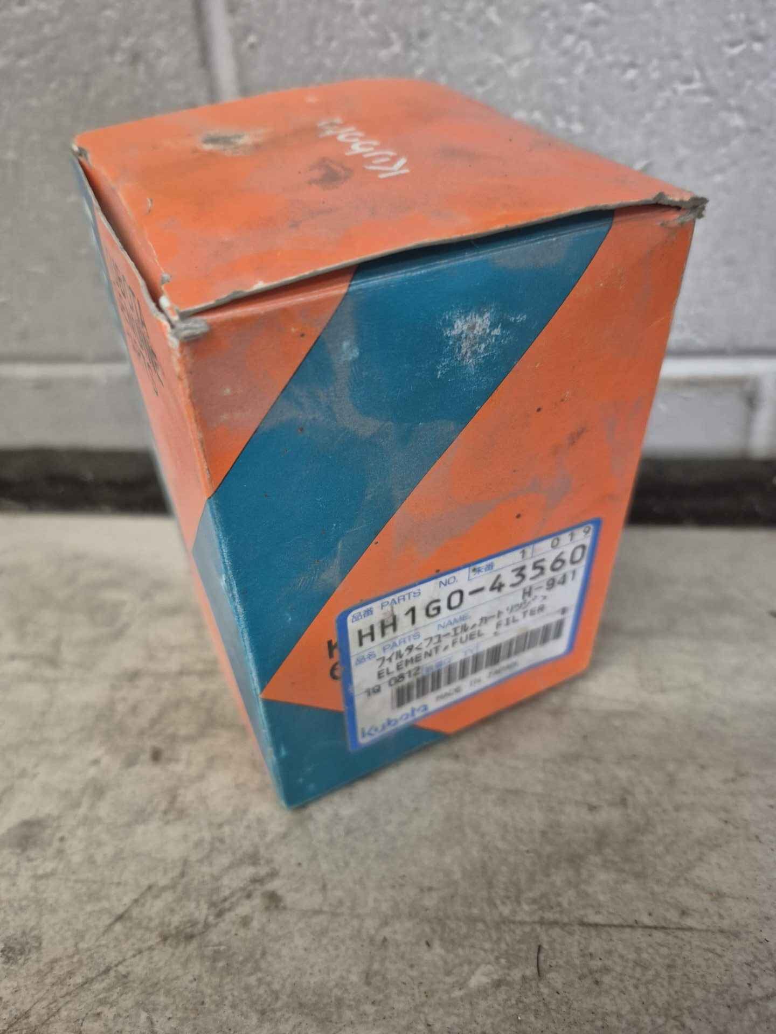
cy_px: 517
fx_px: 687
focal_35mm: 23
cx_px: 388
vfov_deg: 73.9
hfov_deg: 58.9
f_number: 1.8
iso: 800
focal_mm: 5.4
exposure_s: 1/60
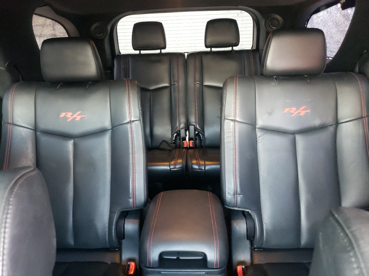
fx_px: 277
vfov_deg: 53.1
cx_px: 184
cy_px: 138
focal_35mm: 26
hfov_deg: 67.3
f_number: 1.5
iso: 431
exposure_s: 1/33
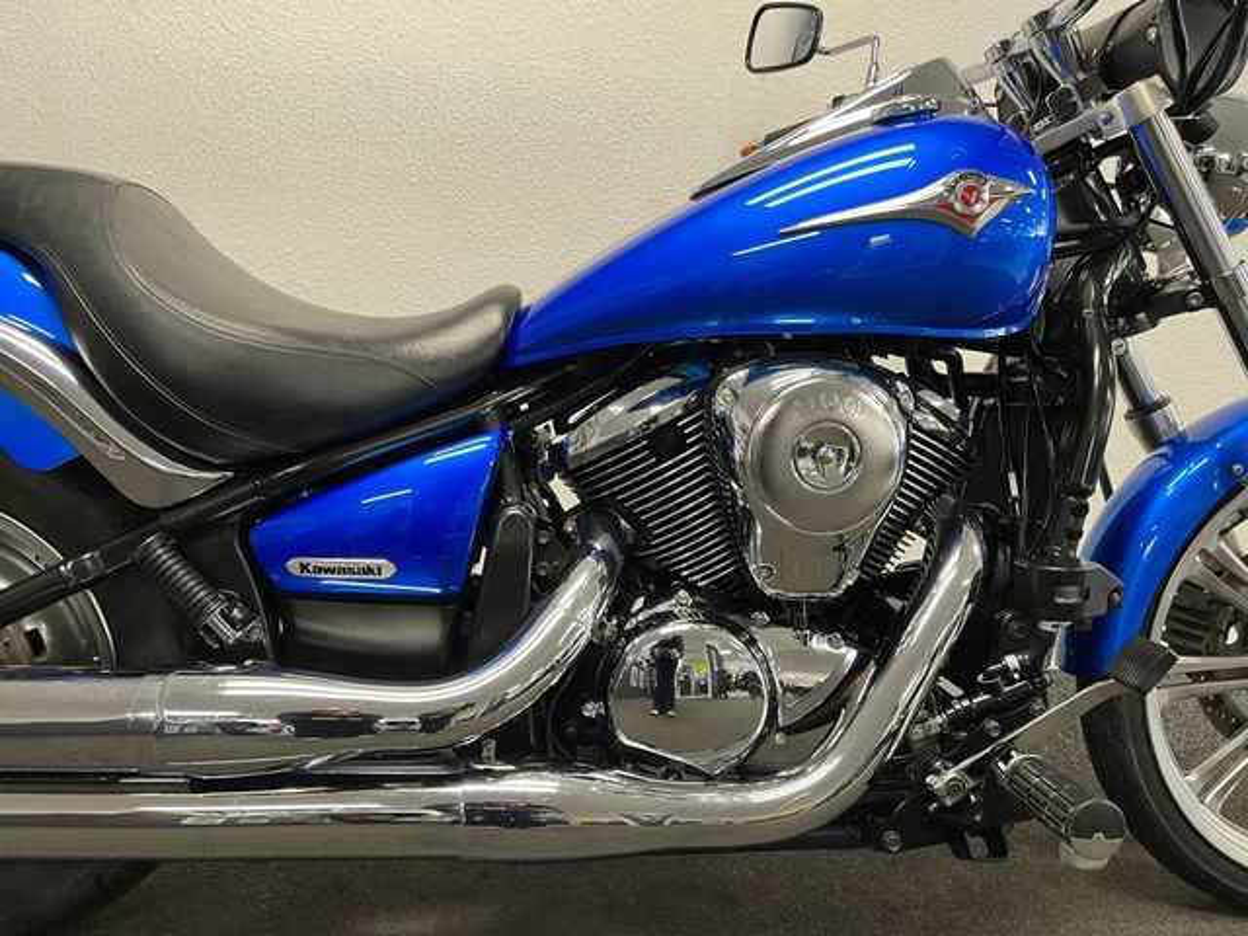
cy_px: 468
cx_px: 624
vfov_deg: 53.1
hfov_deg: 67.3
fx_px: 937
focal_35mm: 26
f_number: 1.6
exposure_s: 1/50
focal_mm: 5.1
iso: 160
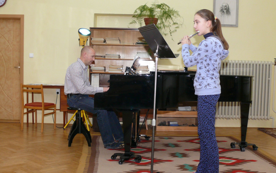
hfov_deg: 41.1
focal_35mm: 49
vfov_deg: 26.3
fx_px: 369
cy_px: 88
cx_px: 138
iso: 200
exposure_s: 1/30
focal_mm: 8.6
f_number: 2.8
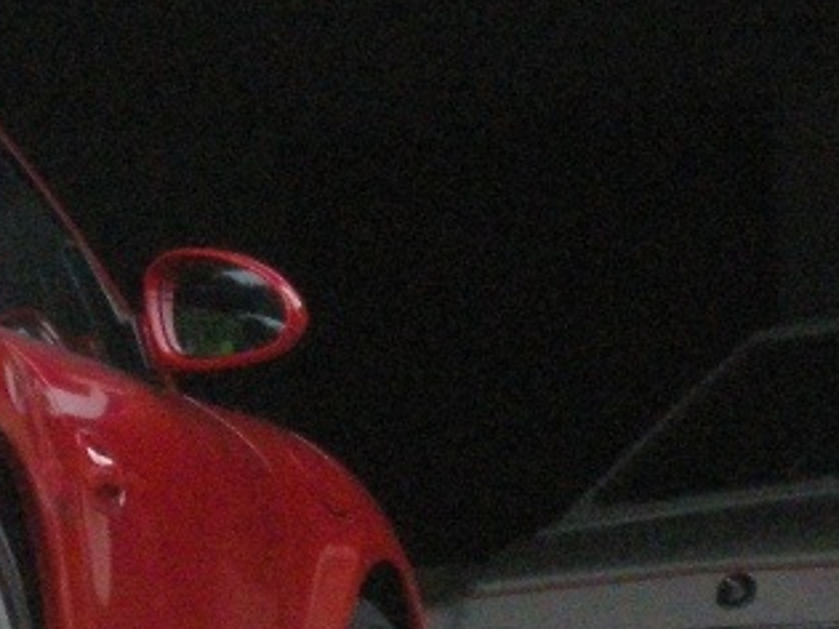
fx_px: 9691
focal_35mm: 400
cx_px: -509
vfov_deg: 3.7
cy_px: 293
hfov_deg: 4.9
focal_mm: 26.3
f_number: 5.3
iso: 400
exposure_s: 1/263
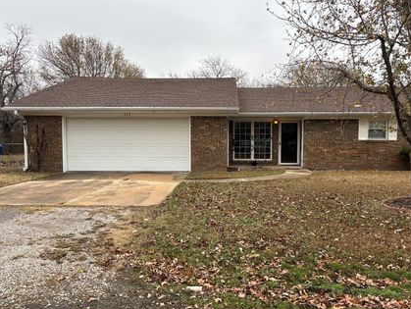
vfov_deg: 45.5
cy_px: 158
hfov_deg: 58.2
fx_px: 368
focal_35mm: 31
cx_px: 229
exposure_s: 1/577
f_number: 1.6
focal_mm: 5.96
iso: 50
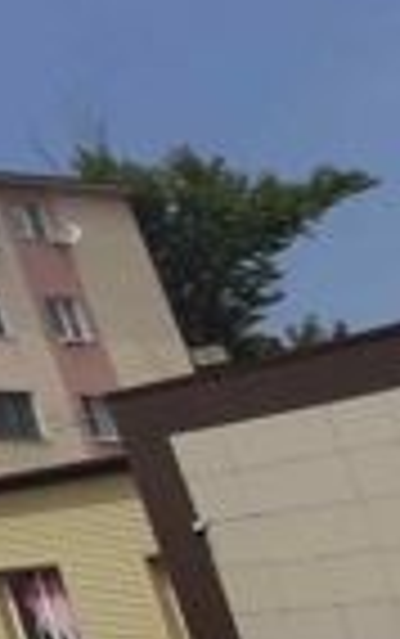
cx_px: -1034
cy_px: 284
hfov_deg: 9.3
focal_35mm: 62
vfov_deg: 32.9
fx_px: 1079
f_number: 2.2
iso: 40
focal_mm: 1.42
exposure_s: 1/1934
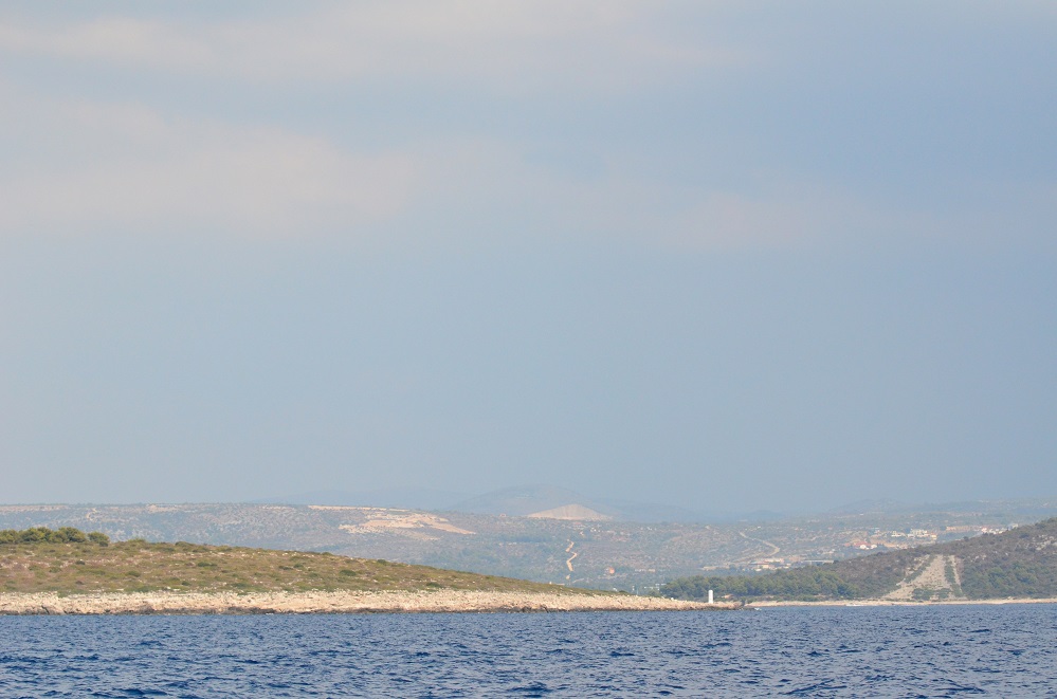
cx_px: 528
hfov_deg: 19.5
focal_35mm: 105
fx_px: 3076
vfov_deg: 13.0
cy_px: 350
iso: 1100
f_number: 5.6
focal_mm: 70
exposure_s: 1/8000
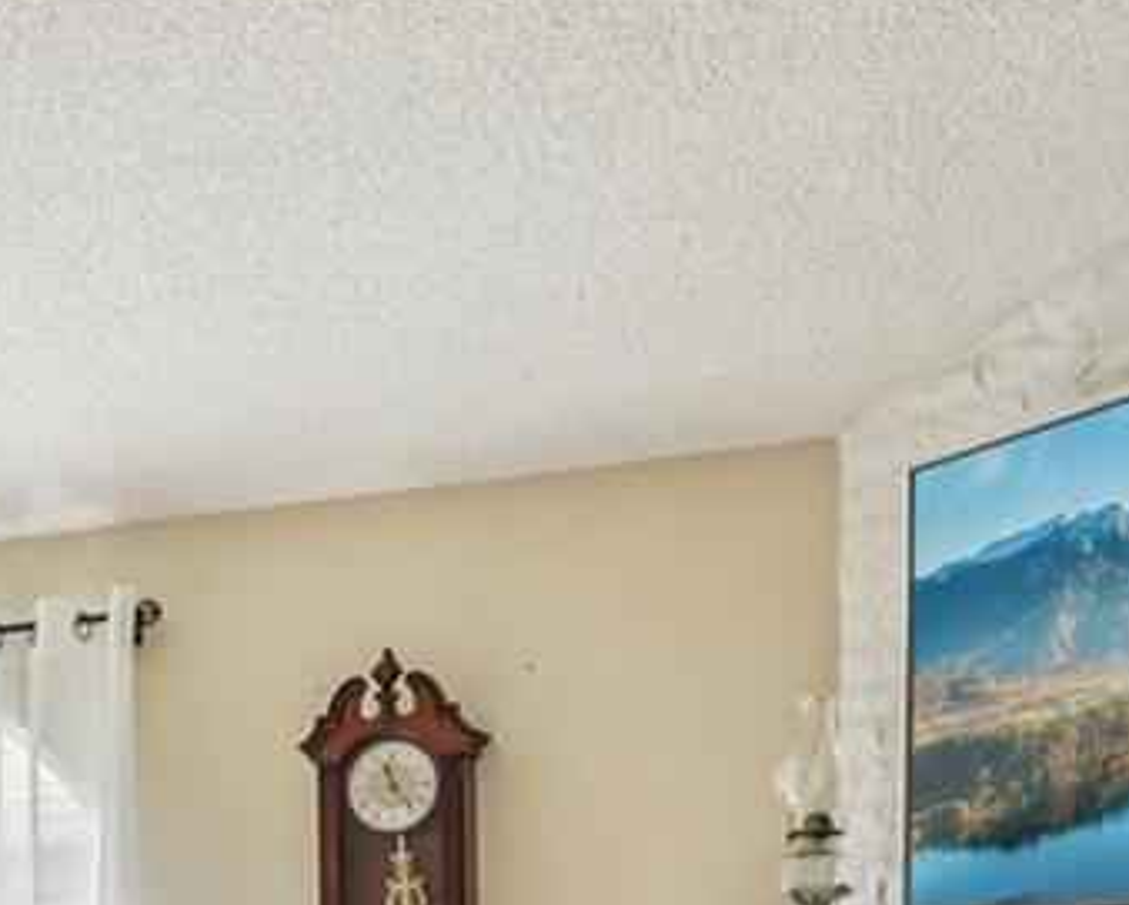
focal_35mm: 71
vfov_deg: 20.4
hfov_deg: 23.8
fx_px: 2374
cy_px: 1039
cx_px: -314
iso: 400
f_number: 8
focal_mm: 16
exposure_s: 1/40
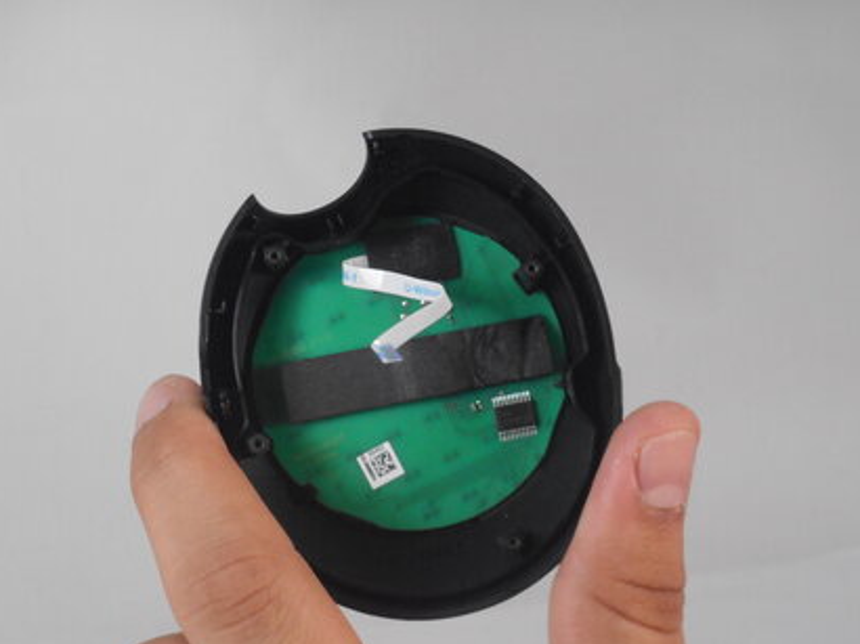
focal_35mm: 169
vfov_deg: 8.8
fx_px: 4196
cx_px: 457
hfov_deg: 11.7
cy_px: 432
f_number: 5.9
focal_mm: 20.9
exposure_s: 1/60
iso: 360
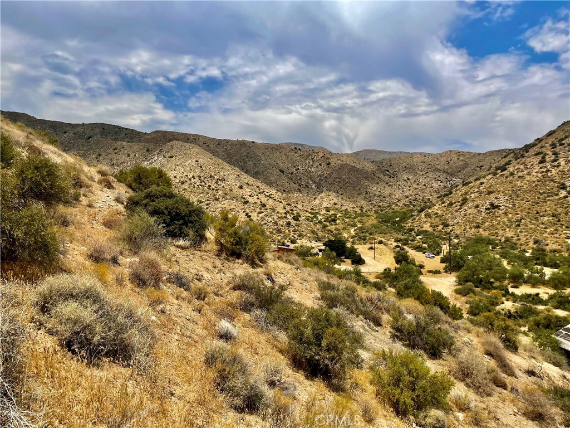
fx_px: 412
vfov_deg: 54.9
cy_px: 214
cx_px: 285
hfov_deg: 69.4
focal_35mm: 25
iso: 32
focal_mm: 5.1
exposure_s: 1/6993
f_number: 1.6
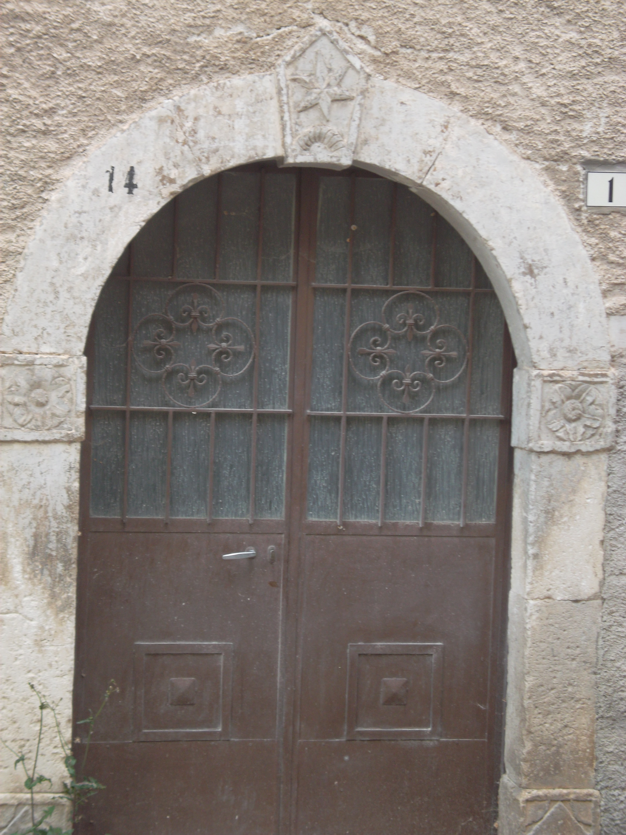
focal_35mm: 74
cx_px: 313
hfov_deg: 19.9
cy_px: 418
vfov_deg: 26.3
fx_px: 1784
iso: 84
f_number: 3.9
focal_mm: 13.2
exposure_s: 1/60
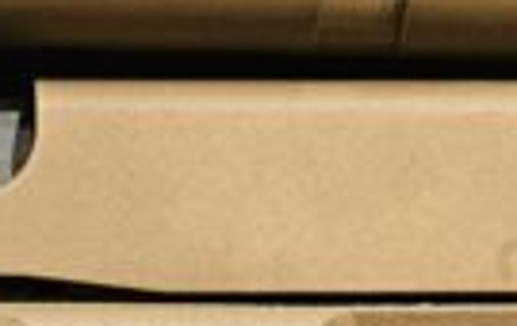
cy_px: 978
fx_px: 2033
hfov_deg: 14.3
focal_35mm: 144
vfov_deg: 7.9
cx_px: 11
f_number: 1.8
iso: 640
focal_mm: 5.4
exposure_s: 1/24
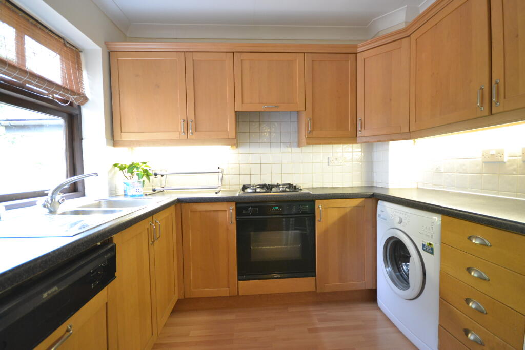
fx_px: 219
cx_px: 262
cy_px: 175
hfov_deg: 100.4
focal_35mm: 15
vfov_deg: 77.3
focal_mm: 10
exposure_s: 1/30
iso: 1400
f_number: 4
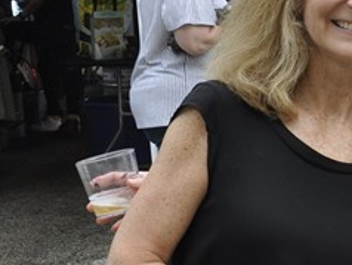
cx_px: 558
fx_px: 1354
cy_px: 228
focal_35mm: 133
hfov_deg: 13.8
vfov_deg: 11.1
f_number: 9
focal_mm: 22
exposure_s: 1/80
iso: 400
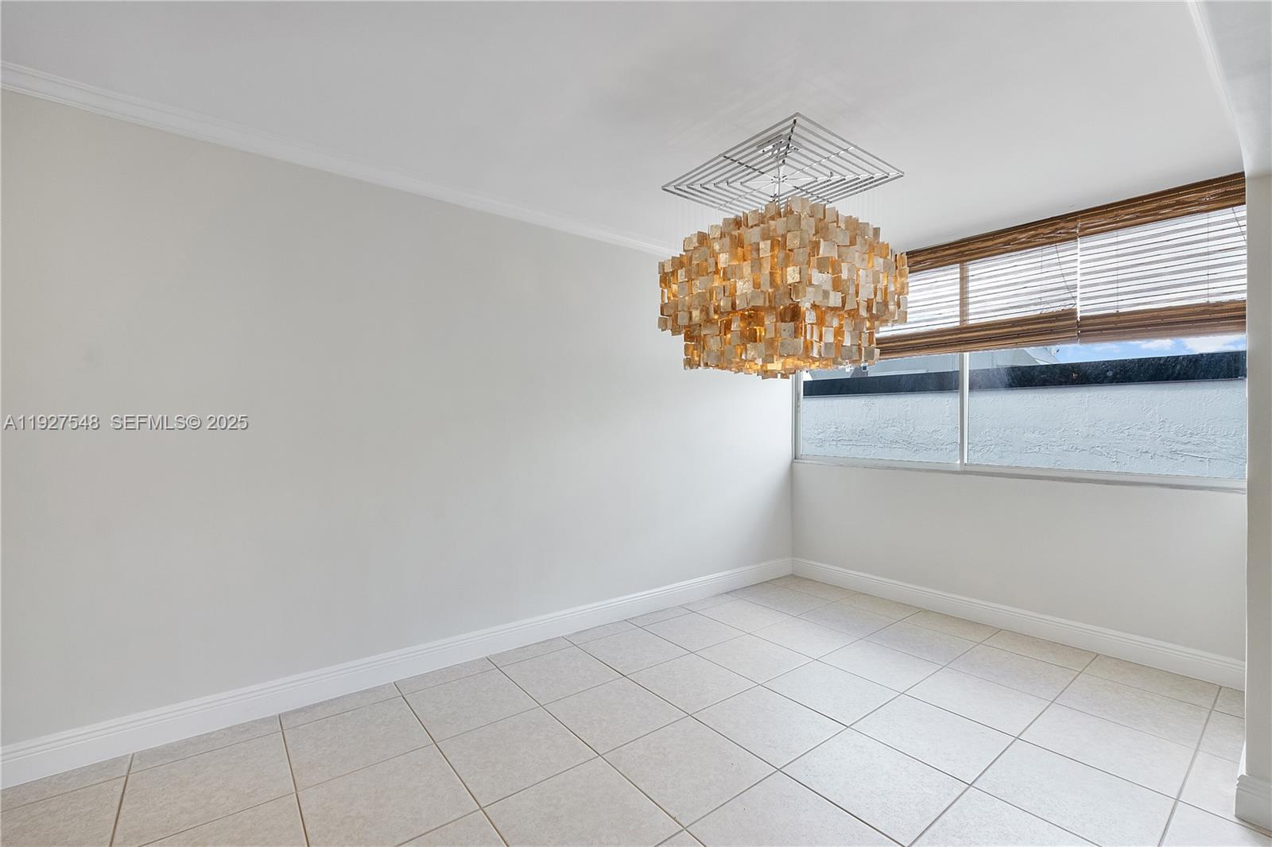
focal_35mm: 15
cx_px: 636
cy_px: 424
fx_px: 530
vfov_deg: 77.3
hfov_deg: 100.4
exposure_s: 1/100
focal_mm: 10
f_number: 8
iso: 640
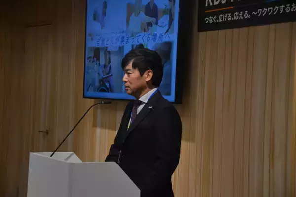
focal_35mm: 93
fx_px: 765
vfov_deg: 14.7
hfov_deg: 21.9
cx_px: 148
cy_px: 98
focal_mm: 62
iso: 1250
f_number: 4.8
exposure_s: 1/60
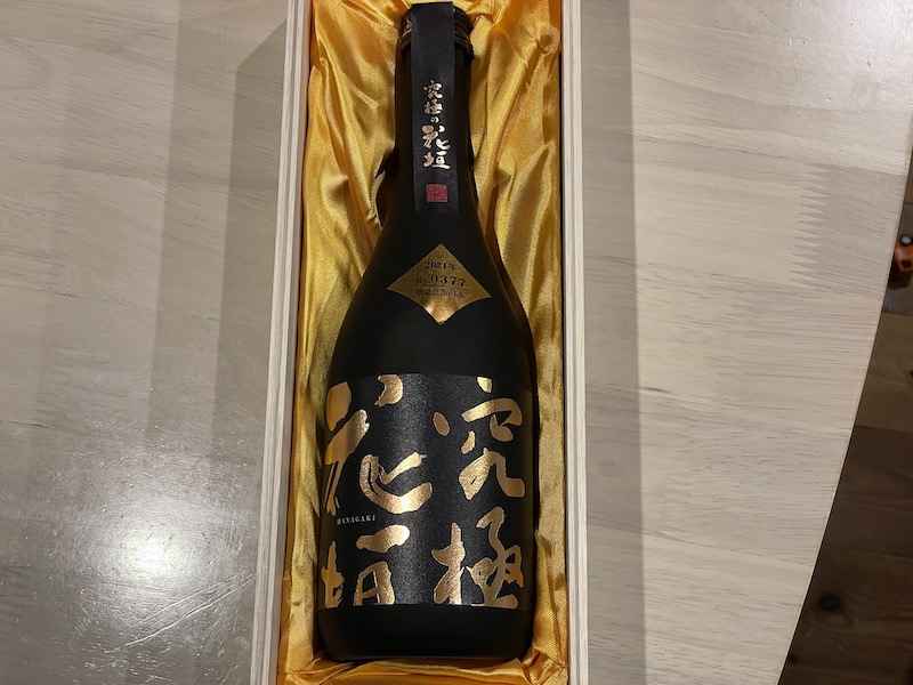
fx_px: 1372
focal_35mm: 52
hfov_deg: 36.8
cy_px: 342
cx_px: 456
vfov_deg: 28.0
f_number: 2
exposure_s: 1/60
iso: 400
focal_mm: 6
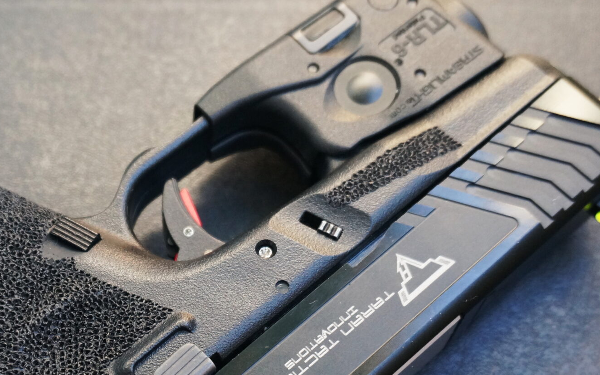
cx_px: 163
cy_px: 338
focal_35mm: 65
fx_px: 1063
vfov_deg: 19.6
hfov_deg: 31.1
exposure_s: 1/160
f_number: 4
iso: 1000
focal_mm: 22
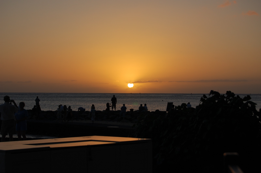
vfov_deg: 16.5
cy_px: 86
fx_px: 597
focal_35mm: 82
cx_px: 130
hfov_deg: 24.6
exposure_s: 1/400
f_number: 10
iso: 200
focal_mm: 55
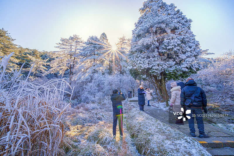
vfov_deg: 81.2
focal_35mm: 14
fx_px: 91
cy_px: 78
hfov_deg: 104.3
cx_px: 117
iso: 250
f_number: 10
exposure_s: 1/125
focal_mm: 14
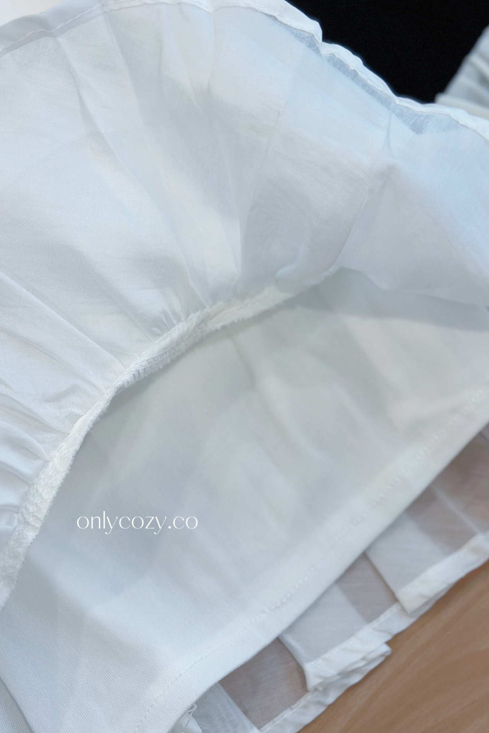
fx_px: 1284
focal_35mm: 63
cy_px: 418
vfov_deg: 31.8
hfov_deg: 21.6
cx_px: 215
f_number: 1.78
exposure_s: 1/50
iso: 64
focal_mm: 6.86
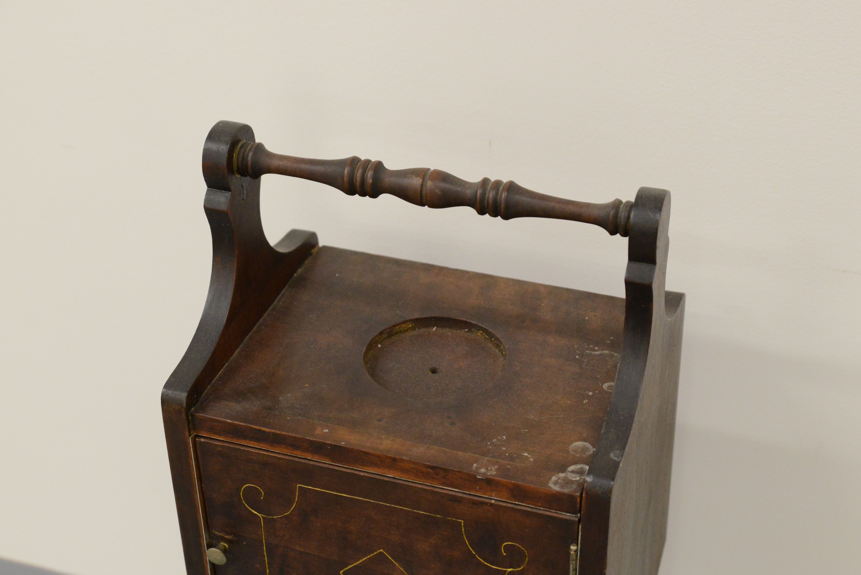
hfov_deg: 30.1
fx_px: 1603
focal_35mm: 67
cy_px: 343
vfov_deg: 20.3
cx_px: 461
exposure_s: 1/125
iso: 4000
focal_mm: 55
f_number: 5
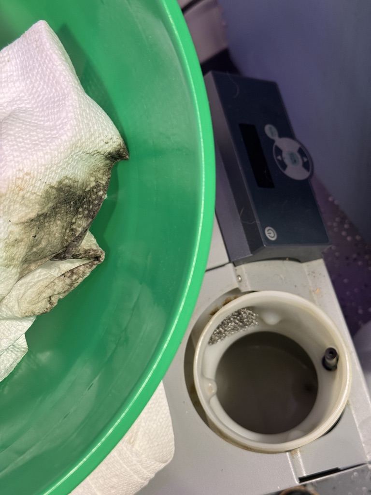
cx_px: 186
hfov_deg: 30.3
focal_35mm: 48
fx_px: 686
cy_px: 248
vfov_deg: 39.7
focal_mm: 6.76
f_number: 1.78
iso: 125
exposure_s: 1/41
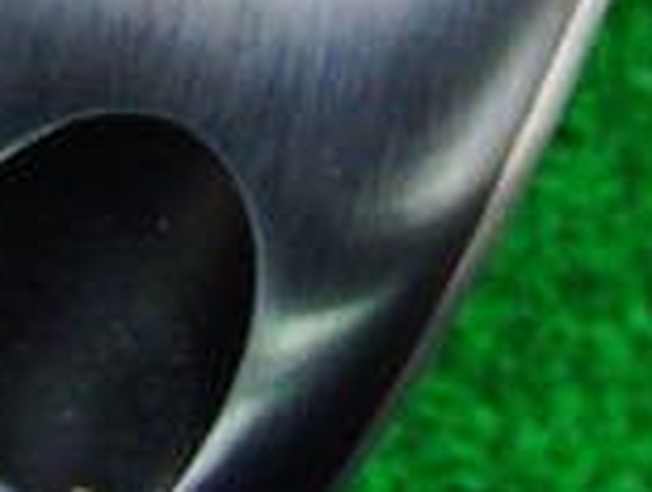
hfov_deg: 10.9
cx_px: -198
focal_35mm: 177
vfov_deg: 8.2
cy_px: -290
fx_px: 3342
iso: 400
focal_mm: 7.54
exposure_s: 1/30
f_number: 3.7
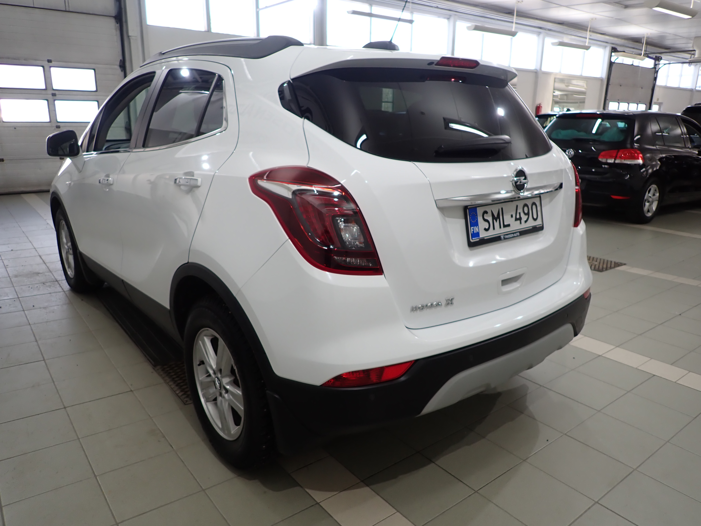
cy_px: 263
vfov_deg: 54.9
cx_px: 350
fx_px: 506
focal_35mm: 25
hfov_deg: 69.4
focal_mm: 4.5
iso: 100
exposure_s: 1/80
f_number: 2
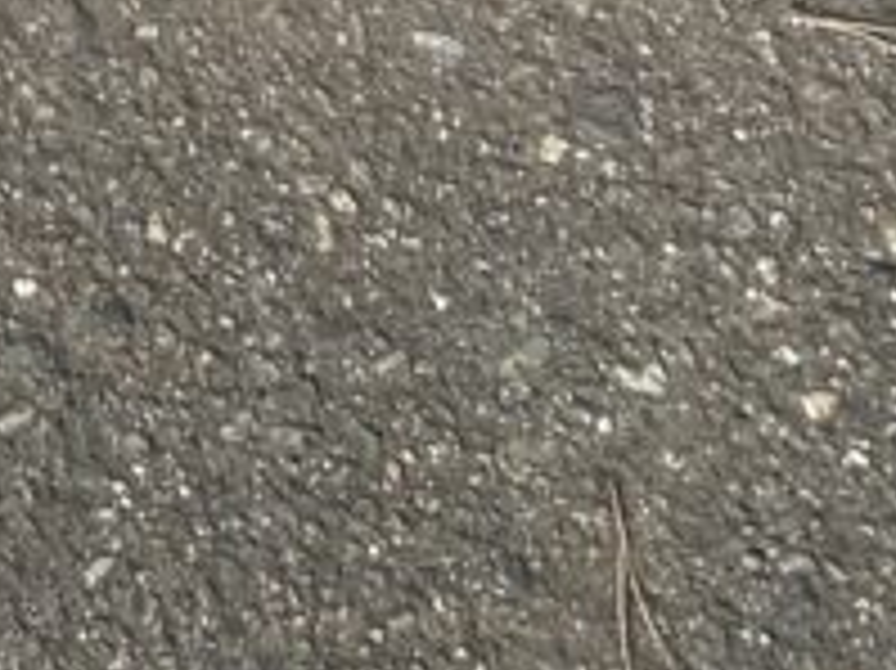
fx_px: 3466
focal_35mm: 134
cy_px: -800
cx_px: -576
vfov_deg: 10.0
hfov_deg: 13.6
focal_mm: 5.7
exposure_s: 1/3968
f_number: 1.5
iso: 50
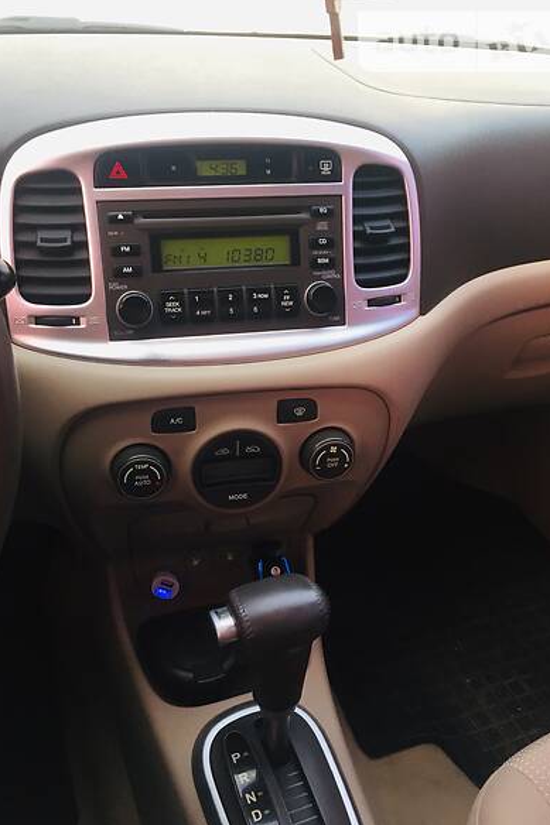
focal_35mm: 31
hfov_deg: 42.3
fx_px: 711
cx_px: 264
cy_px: 418
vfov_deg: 60.3
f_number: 2.2
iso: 40
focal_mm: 4.2
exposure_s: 1/33
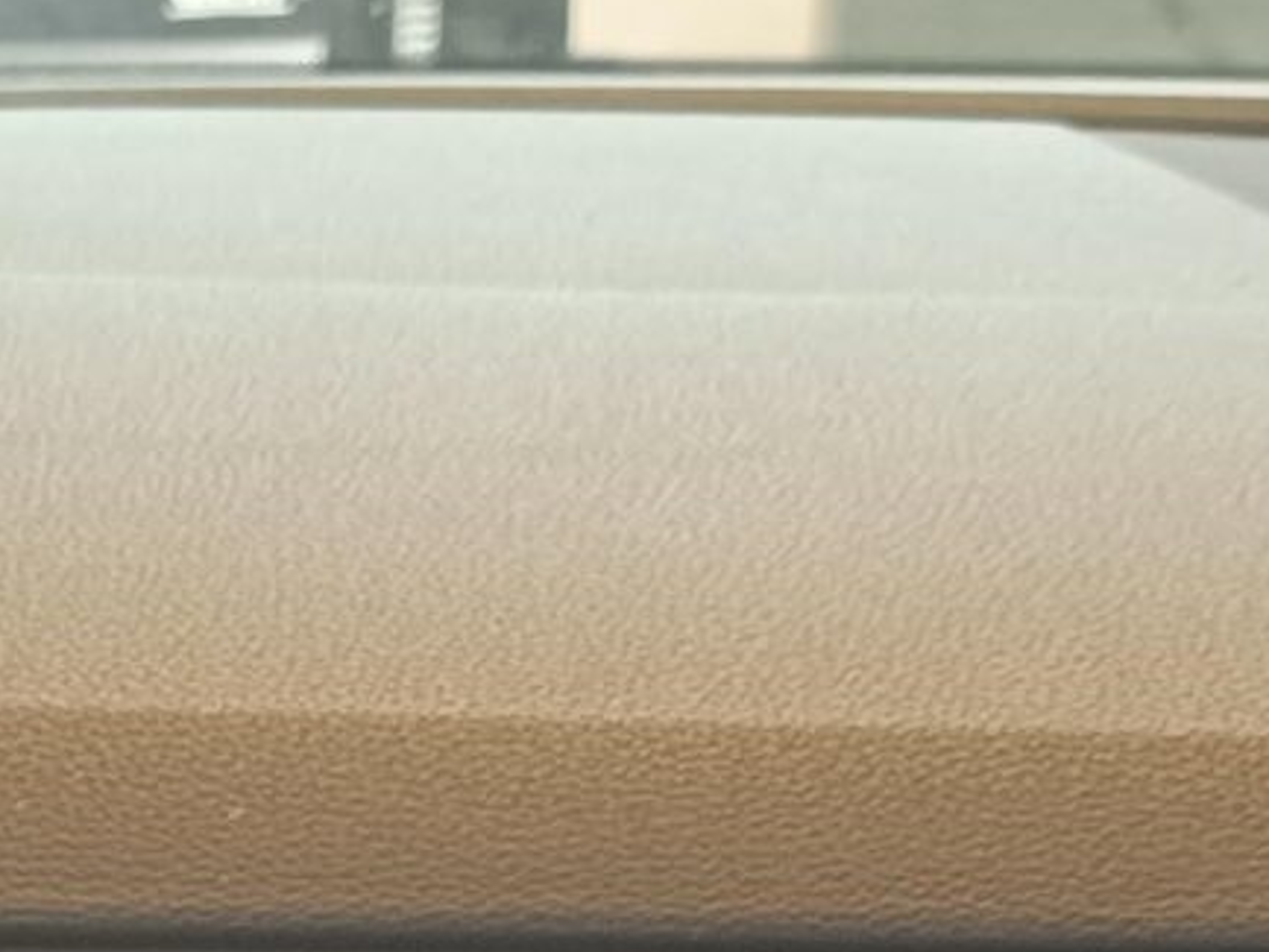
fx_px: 5207
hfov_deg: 13.2
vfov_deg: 9.9
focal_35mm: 142
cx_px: -615
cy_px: 1763
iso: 616
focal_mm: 5.59
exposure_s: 1/25
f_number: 1.88
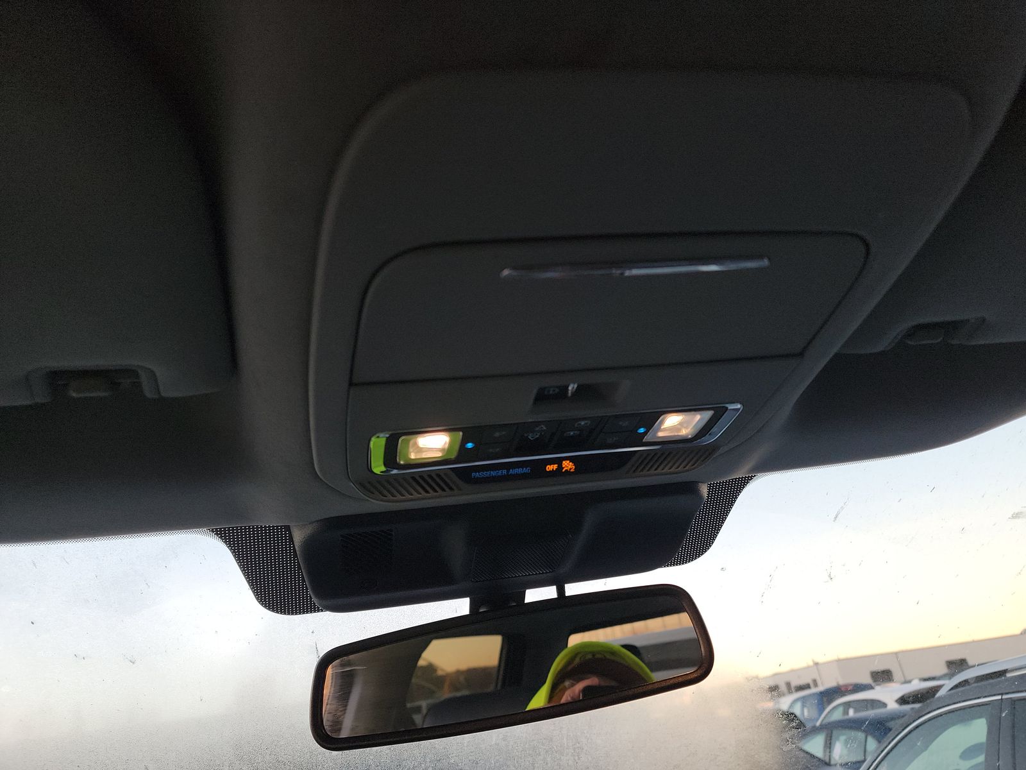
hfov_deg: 71.6
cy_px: 385
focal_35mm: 24
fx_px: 711
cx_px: 513
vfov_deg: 56.8
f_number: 1.8
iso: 93
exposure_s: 1/59
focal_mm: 6.7
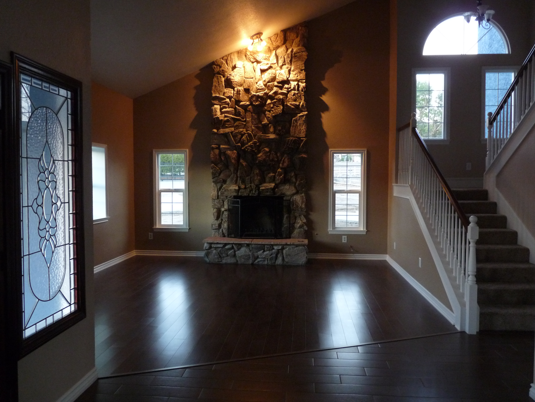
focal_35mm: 27
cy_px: 201
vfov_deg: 51.4
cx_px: 268
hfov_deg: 65.3
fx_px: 417
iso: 400
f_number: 2.8
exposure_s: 1/15
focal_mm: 4.8
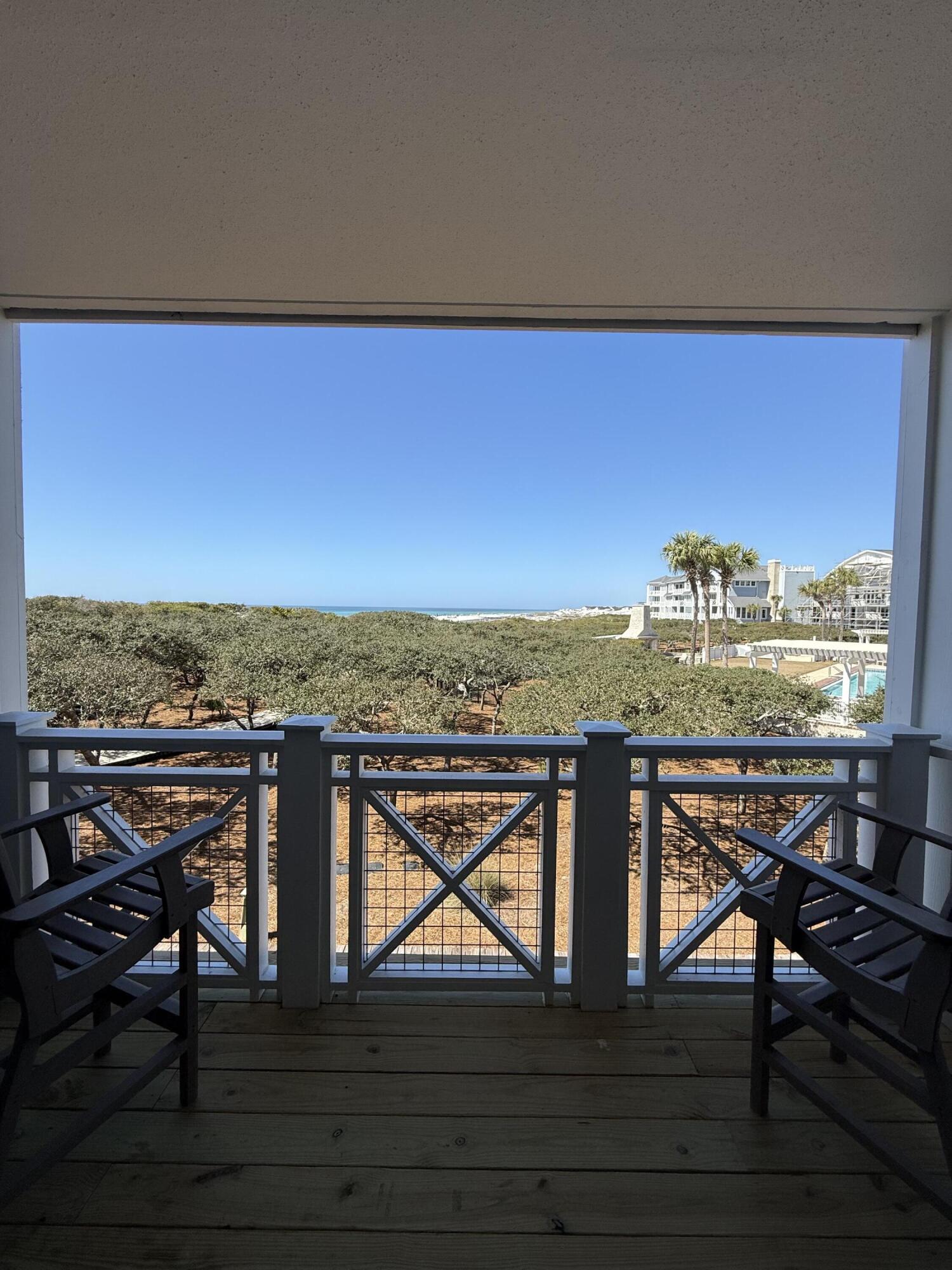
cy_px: 635
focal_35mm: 14
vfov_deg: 102.1
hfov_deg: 85.7
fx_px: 513
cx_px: 476
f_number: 2.2
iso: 50
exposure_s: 1/2024
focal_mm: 2.22
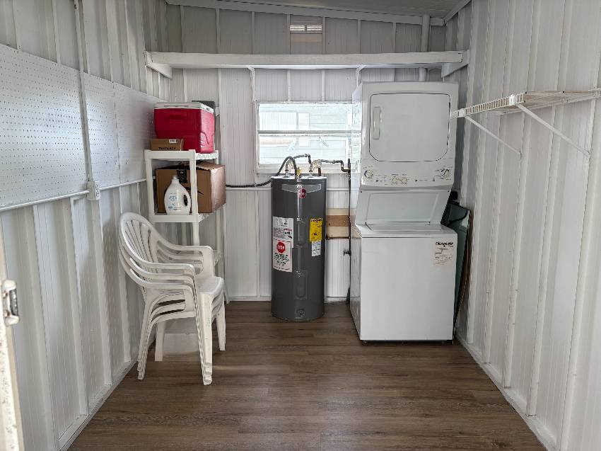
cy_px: 226
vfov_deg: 53.0
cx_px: 300
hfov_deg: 67.3
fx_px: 451
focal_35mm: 26
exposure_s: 1/237
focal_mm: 5.96
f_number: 1.6
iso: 80
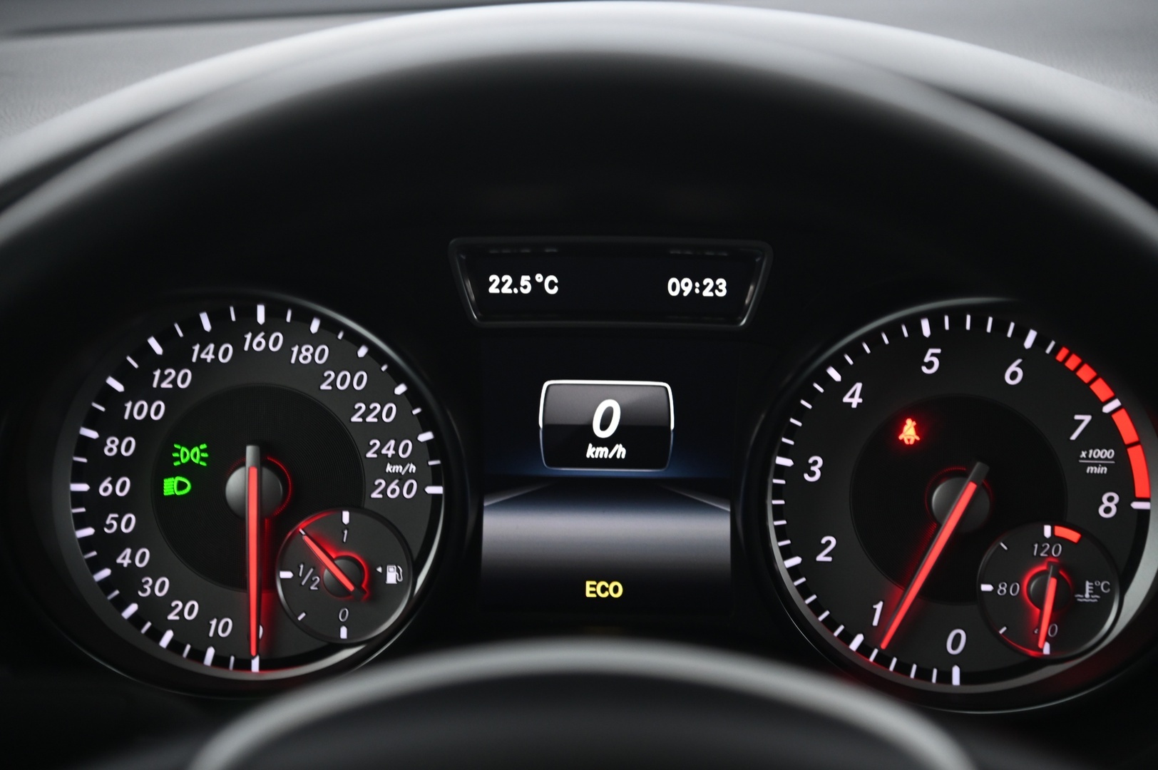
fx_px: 3857
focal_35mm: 120
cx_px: 579
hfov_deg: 17.1
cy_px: 385
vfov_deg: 11.4
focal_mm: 120
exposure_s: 1/25
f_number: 4
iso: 2000
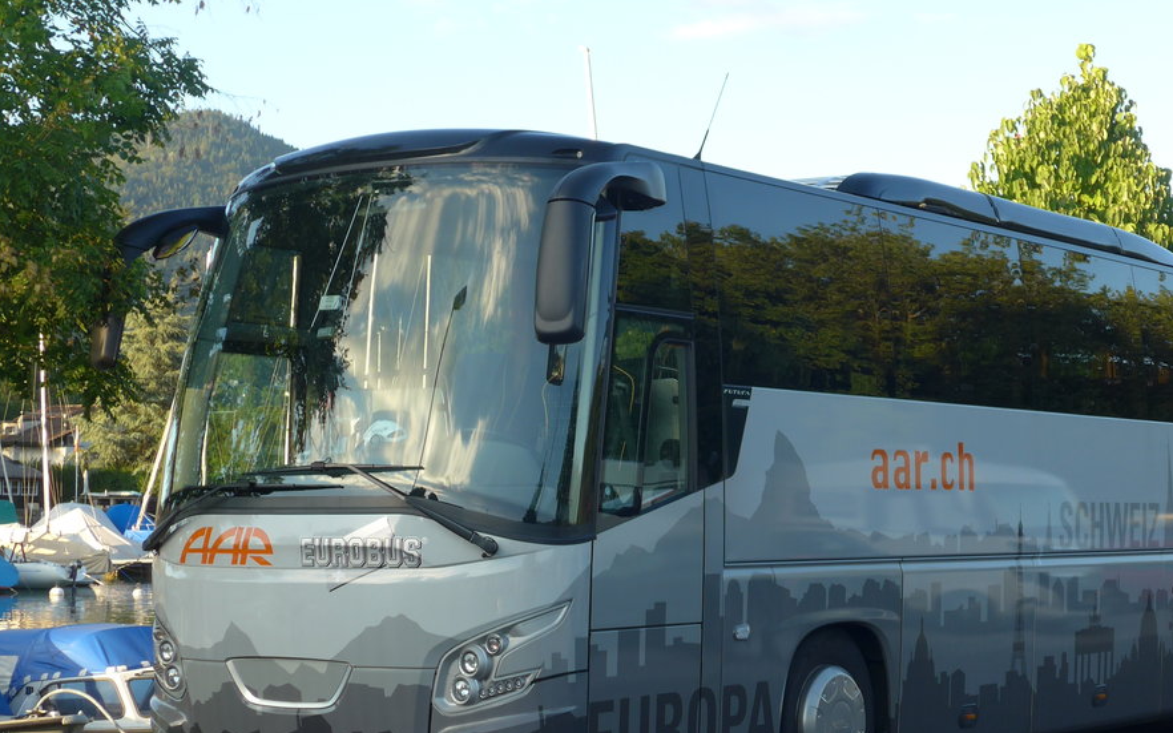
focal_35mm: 75
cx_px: 743
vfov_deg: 17.4
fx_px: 2397
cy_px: 399
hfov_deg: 27.4
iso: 80
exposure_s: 1/160
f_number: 3.3
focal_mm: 10.7
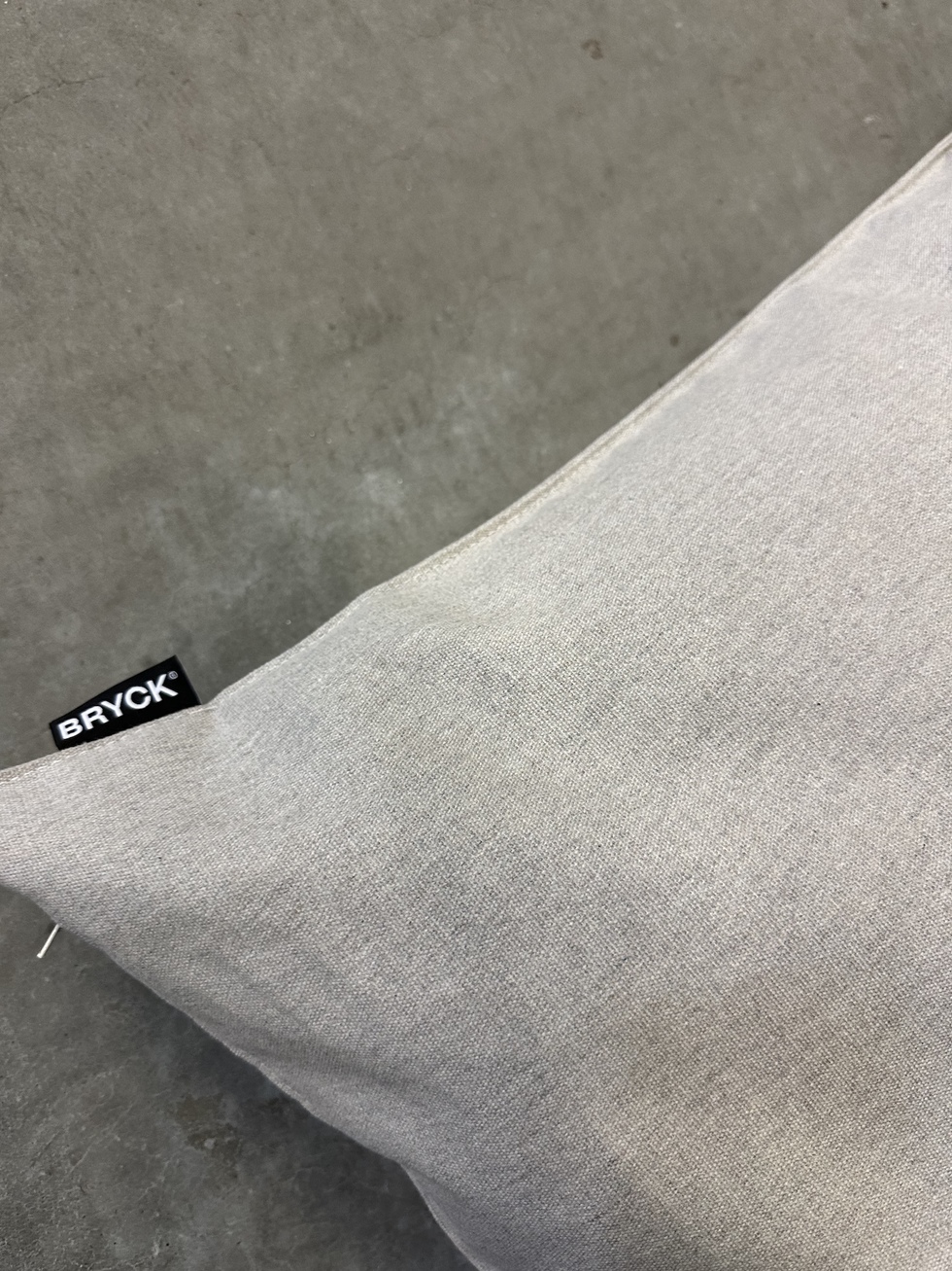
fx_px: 880
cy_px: 636
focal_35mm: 24
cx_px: 476
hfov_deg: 56.8
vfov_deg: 71.6
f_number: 1.78
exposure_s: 1/50
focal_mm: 6.86
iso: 250
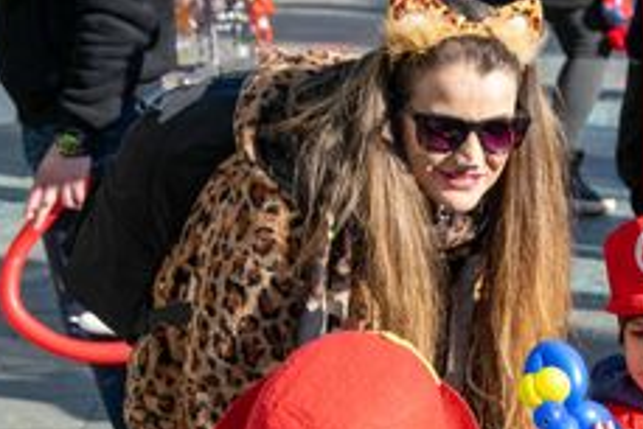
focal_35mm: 159
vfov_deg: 8.5
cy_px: 502
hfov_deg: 12.7
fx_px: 2845
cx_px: 632
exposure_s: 1/1600
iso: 400
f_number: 5.6
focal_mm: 45
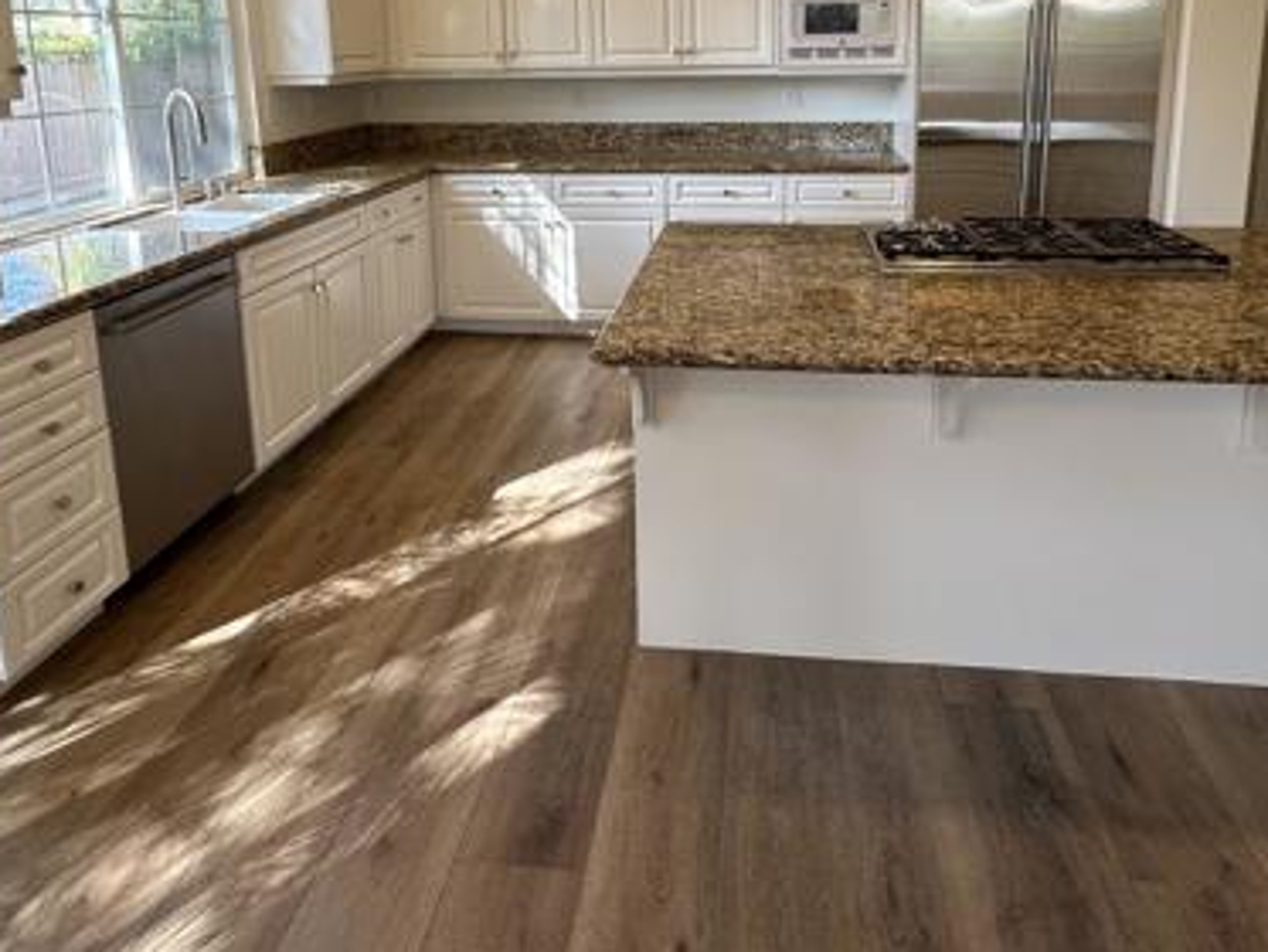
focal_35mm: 24
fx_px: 879
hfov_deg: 71.5
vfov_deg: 53.4
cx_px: 670
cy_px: 201
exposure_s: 1/120
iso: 80
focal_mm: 2.22
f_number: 2.2
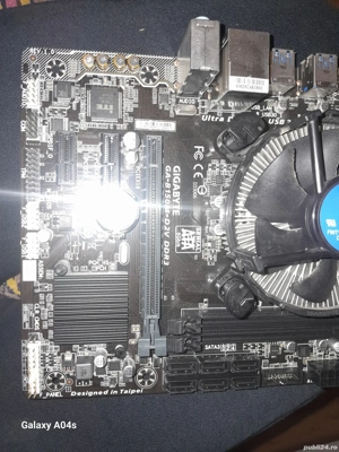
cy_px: 226
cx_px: 170
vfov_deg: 67.3
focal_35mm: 26
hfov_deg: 53.1
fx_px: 339
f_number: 1.8
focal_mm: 3.98
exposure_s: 1/50
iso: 125
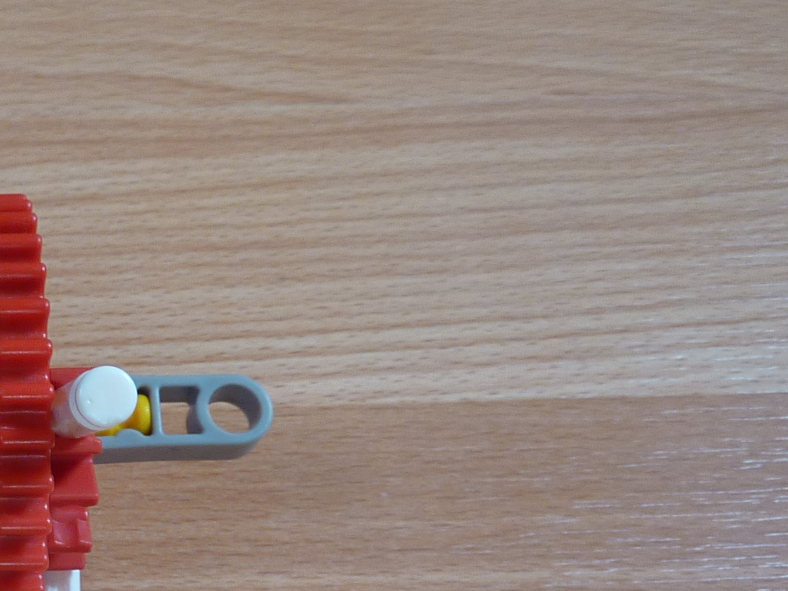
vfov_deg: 21.2
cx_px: -171
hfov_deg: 25.5
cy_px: 526
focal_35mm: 68
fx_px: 1548
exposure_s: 1/30
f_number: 3.3
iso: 80
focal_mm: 4.1
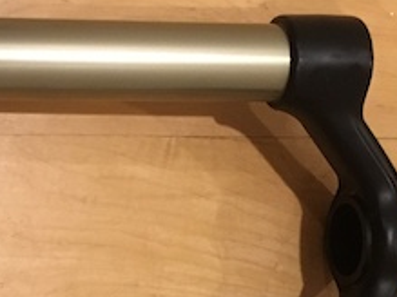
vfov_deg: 13.8
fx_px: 1215
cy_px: 266
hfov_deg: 18.3
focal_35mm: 106
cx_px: 65
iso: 200
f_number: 2.2
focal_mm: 4.15
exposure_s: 1/30
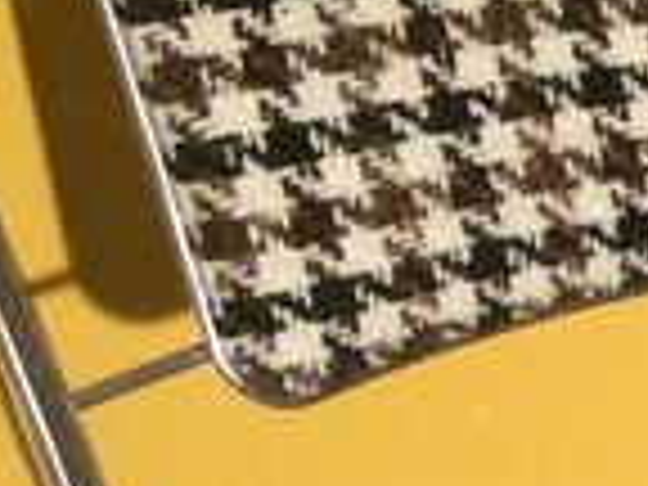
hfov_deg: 8.9
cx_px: 1840
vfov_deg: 7.7
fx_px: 3501
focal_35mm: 187
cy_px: 916
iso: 64
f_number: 2.2
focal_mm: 4.12
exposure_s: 1/30
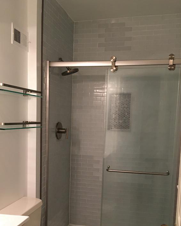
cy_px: 157
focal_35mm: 41
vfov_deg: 43.9
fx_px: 274
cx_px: 87
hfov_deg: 36.5
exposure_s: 1/15
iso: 64
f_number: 2.2
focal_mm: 4.15
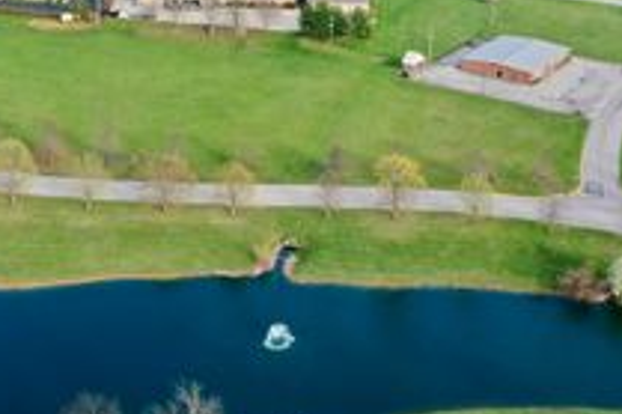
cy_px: 73
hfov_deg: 29.8
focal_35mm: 67
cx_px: 182
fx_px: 1157
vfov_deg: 20.0
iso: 100
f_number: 5
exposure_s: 1/200
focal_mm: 10.26
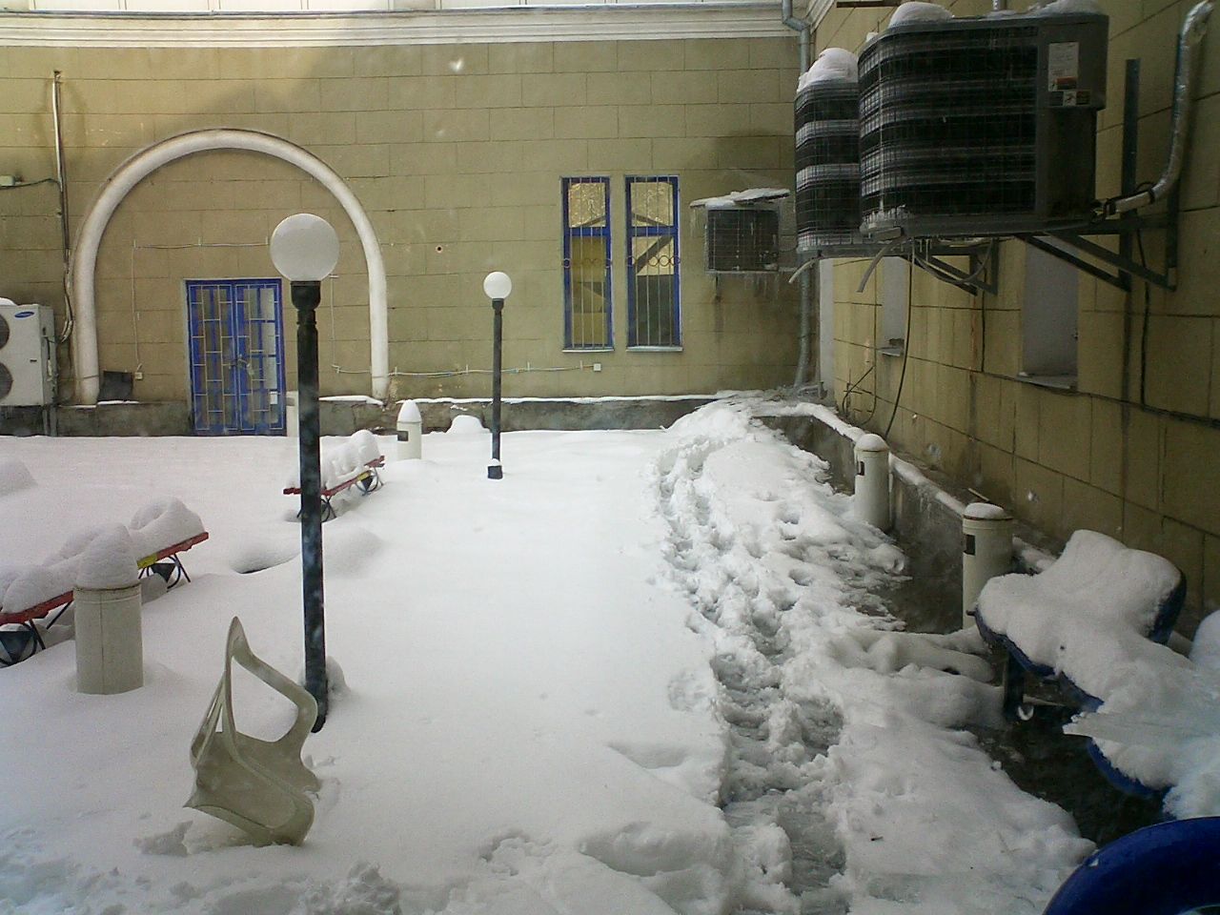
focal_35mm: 37
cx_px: 610
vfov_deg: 38.7
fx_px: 1304
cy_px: 458
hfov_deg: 50.1
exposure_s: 1/250
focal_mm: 5.6
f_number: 3.5
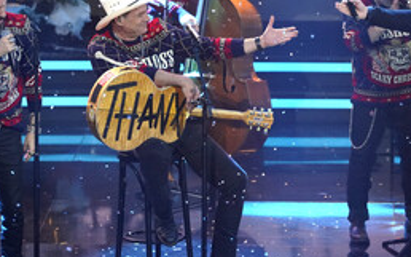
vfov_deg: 4.2
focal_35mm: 315
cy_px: 96
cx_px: 224
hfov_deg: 6.7
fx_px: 3527
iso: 5000
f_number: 4
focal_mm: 177
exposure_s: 1/320
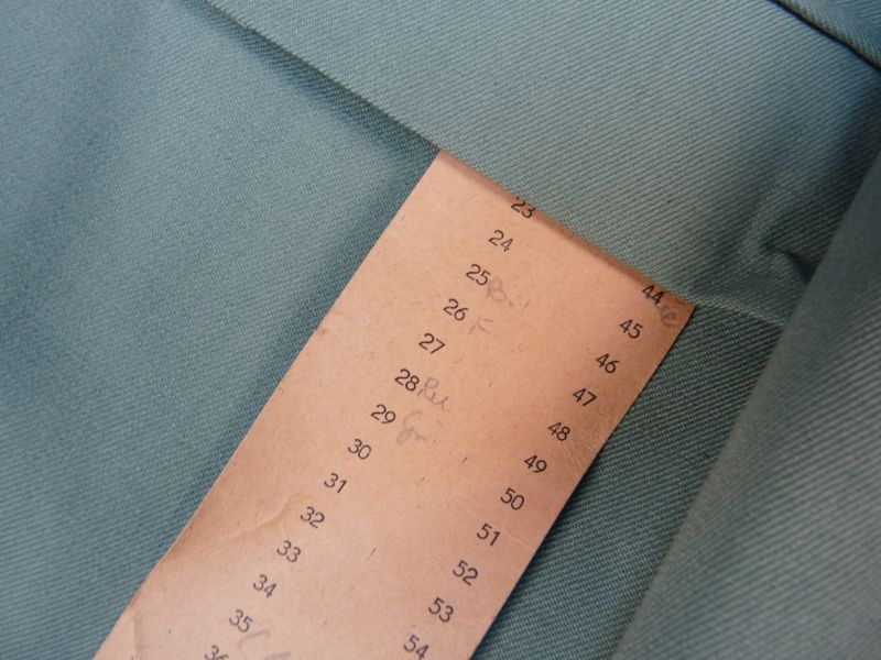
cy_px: 330
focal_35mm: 27
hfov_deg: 65.3
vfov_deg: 51.4
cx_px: 440
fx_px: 687
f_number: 2.8
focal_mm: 4.8
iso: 125
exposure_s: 1/30
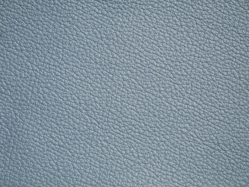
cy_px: 94
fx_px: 821
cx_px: 124
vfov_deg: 13.0
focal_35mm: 114
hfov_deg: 17.3
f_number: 6.3
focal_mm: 57
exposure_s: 1/800
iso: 200
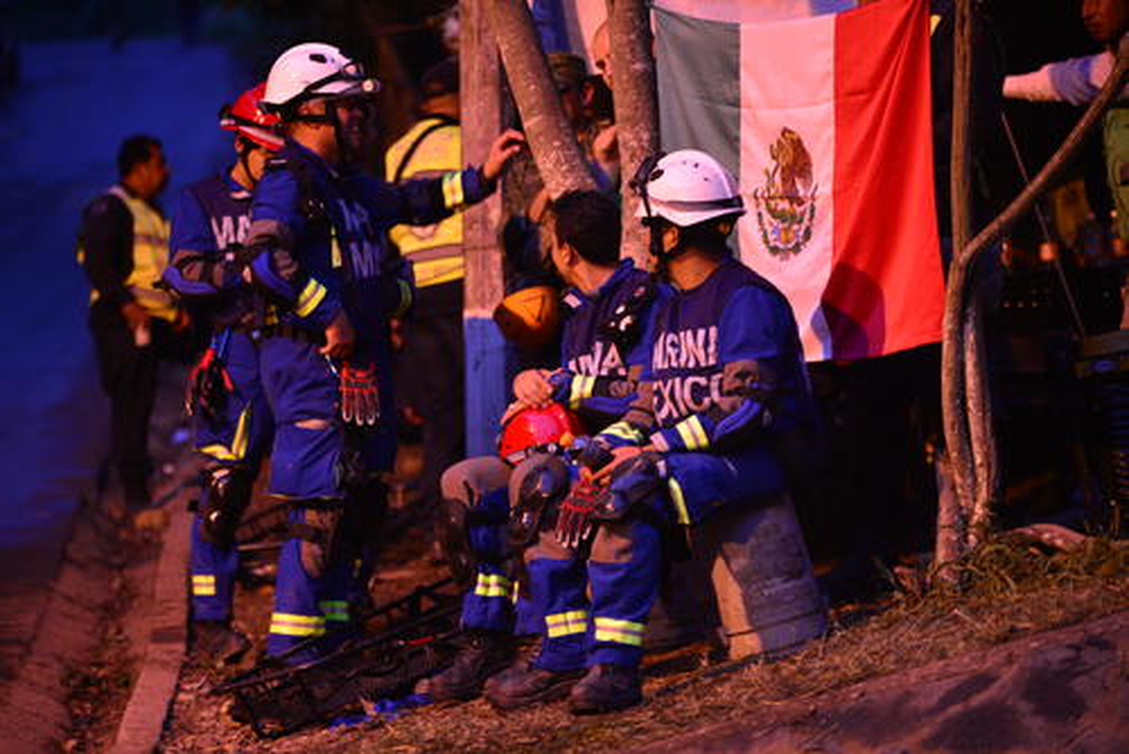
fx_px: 4707
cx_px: 564
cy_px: 377
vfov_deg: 9.2
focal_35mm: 150
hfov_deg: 13.7
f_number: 2.8
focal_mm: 150
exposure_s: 1/25
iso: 400
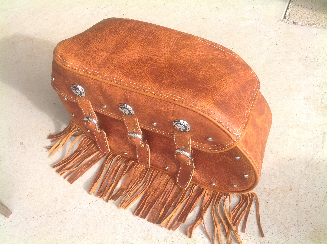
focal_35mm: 35
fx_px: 330
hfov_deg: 52.7
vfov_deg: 40.6
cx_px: 164
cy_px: 122
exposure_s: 1/387
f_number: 2.4
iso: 50
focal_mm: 4.28
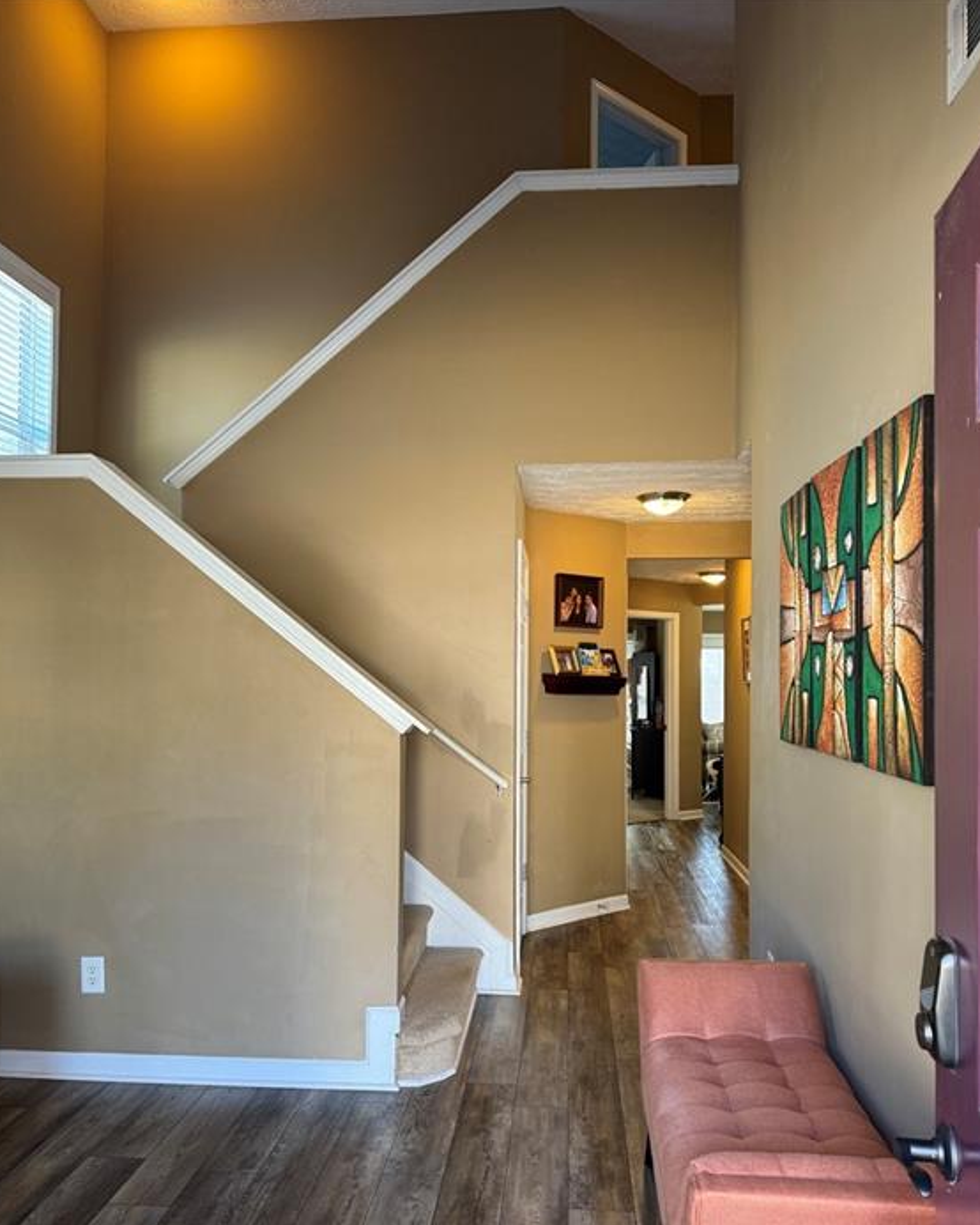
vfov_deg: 65.9
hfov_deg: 55.0
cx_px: 497
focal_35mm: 26
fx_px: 942
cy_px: 673
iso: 160
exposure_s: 1/60
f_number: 1.78
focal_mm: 6.86
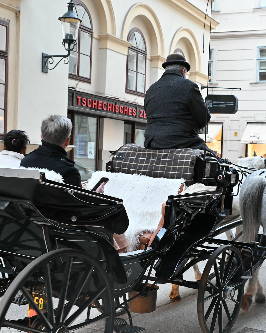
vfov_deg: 32.4
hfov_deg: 25.9
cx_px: 200
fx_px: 571
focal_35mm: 58
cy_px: 190
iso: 1600
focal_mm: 24
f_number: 4
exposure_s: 1/125
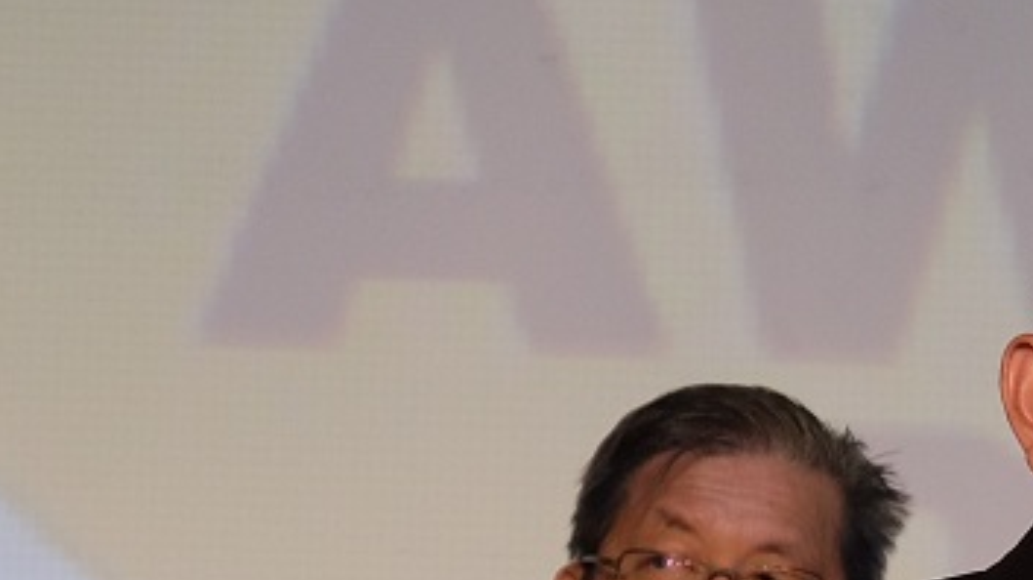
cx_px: 1839
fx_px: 13385
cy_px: 891
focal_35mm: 489
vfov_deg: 2.5
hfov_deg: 4.4
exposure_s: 1/40
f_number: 5.3
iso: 800
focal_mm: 74.4
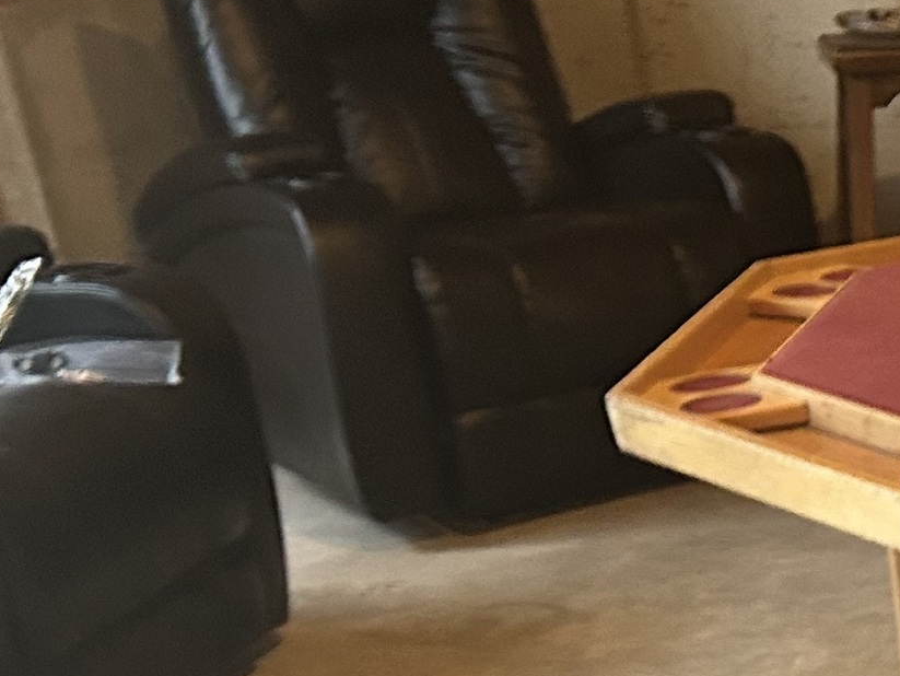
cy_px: 929
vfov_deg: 14.5
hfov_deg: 17.3
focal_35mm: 97
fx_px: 2523
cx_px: 1505
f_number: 1.5
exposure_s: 1/60
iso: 200
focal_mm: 5.7
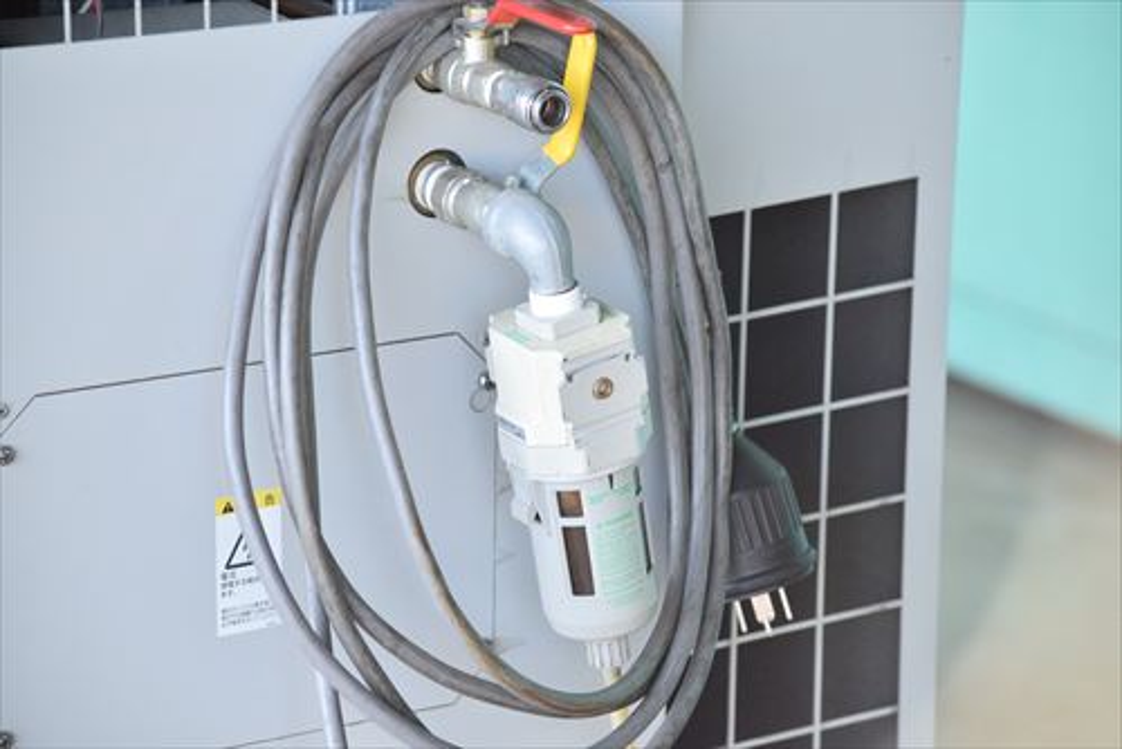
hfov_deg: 11.8
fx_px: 5426
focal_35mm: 174
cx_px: 561
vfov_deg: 7.9
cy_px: 374
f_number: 6.3
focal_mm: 116
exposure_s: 1/125
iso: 1250
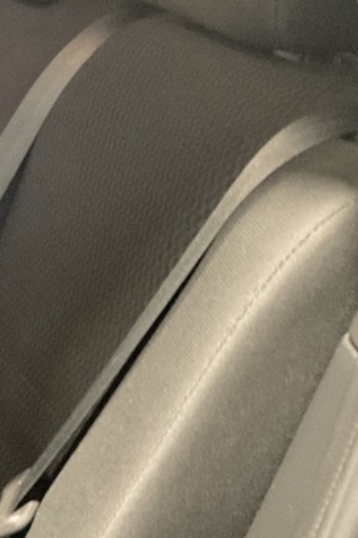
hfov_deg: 13.4
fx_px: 1269
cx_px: -394
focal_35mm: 85
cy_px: 251
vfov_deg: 23.9
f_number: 1.8
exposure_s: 1/20
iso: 500
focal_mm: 3
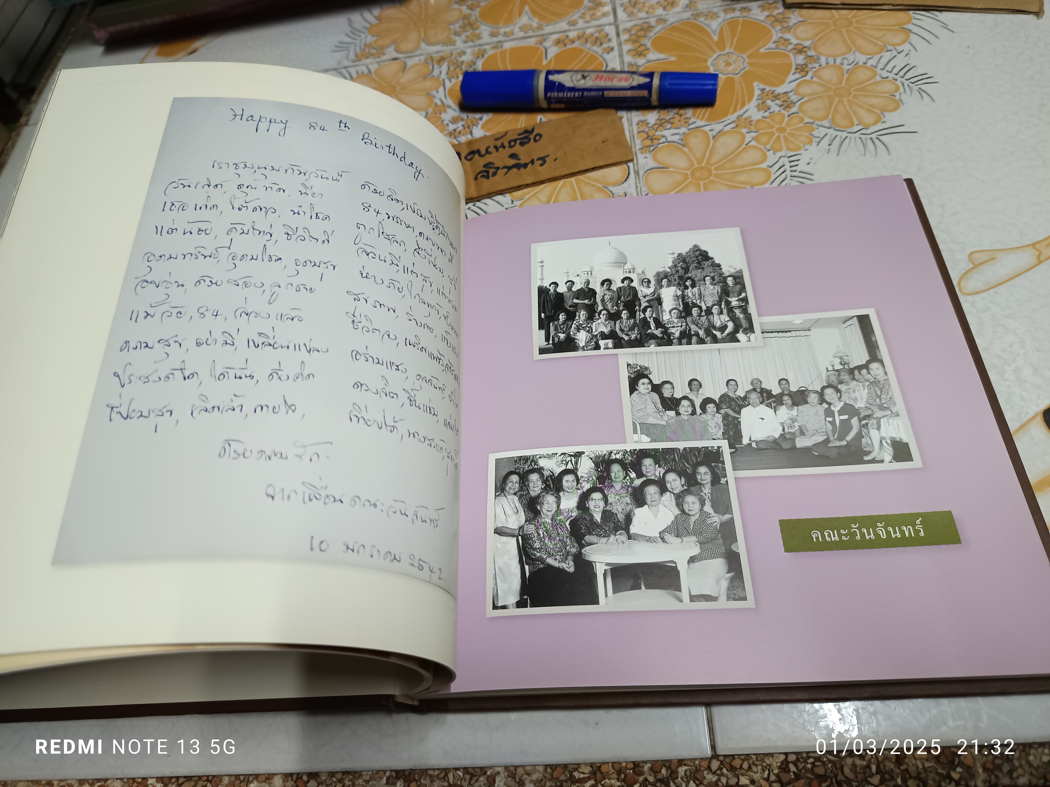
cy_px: 394
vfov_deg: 56.8
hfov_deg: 71.6
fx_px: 728
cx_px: 525
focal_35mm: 24
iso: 847
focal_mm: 5.31
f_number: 1.7
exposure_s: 1/33.3
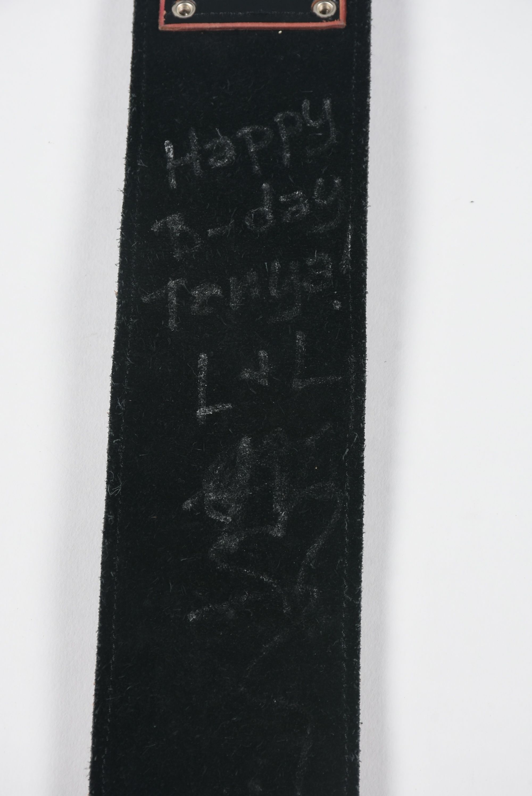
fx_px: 2987
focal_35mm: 135
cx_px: 266
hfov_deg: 10.2
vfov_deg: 15.2
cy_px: 398
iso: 200
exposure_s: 1/125
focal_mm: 90
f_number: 11
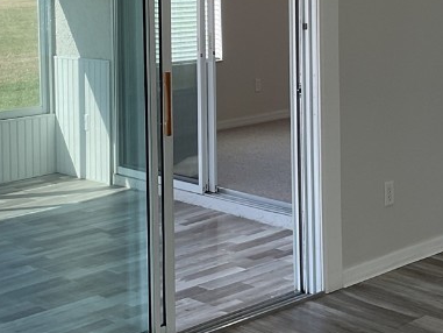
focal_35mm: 78
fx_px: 999
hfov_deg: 25.0
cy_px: 22
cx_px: 180
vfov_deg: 18.5
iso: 25
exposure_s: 1/120
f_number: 1.8
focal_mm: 3
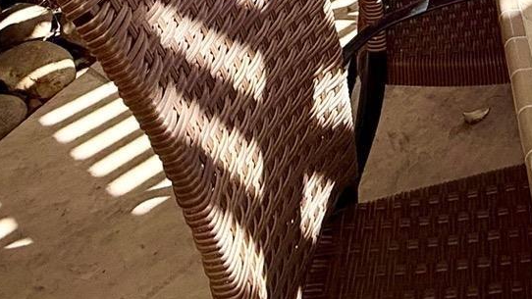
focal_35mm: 54
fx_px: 762
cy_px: -373
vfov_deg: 15.3
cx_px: 528
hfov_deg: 35.0
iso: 50
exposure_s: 1/1312
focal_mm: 2.22
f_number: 2.2
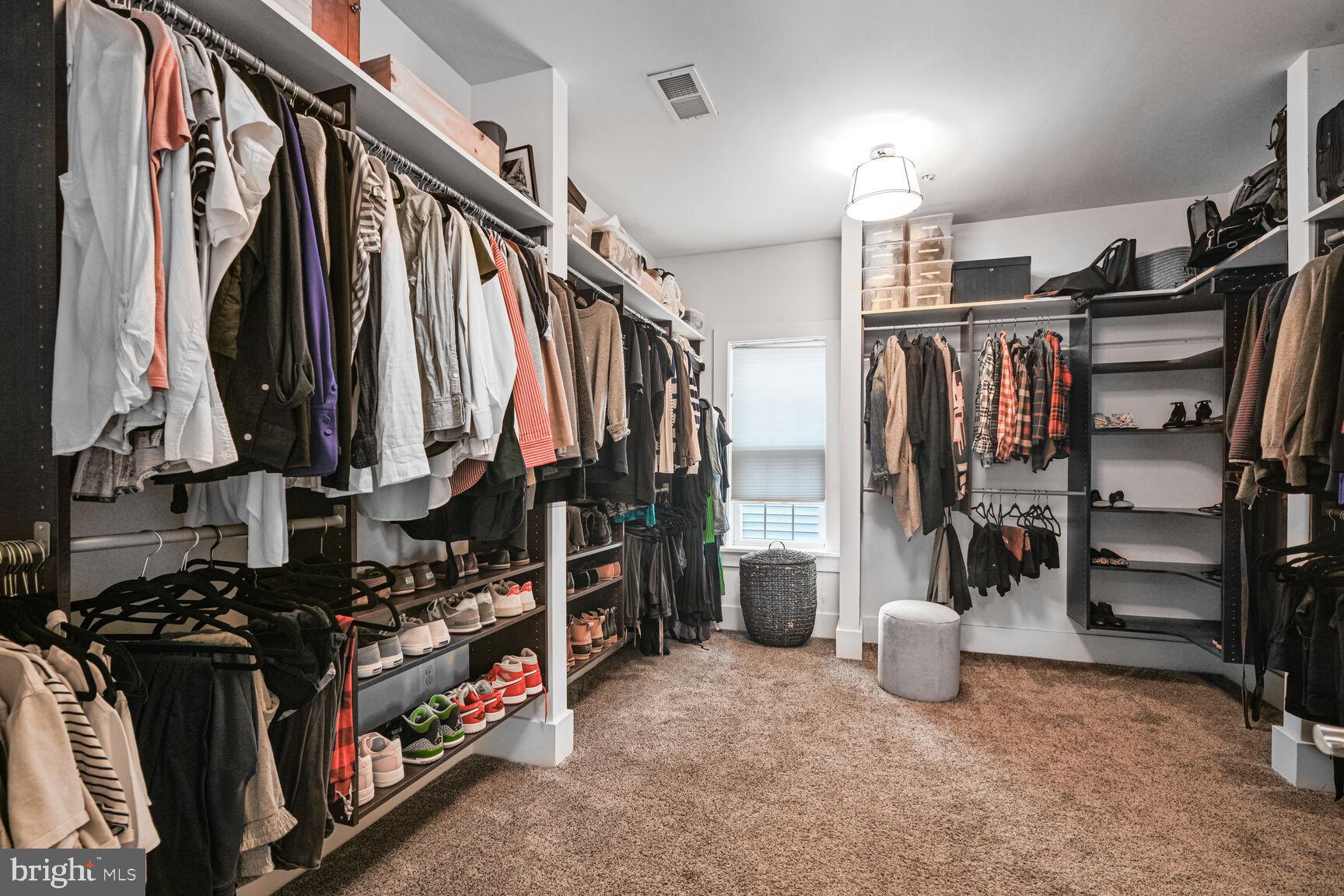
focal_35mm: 16
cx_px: 672
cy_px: 448
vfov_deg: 73.7
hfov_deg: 96.7
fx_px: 597
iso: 200
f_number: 9
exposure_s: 1/6
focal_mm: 16
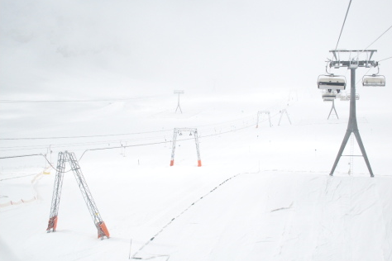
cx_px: 196
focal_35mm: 40
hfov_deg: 48.5
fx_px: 436
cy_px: 124
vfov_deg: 33.4
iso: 120
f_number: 8.4
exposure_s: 1/750
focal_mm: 6.3
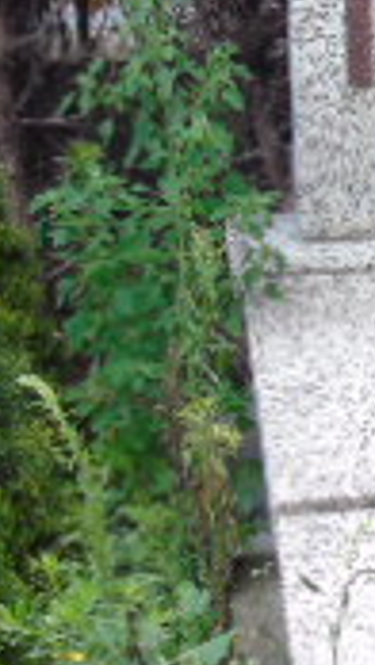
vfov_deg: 18.4
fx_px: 2049
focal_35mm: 116
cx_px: 486
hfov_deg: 10.2
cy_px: 397
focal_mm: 5.2
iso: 80
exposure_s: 1/50
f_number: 3.6
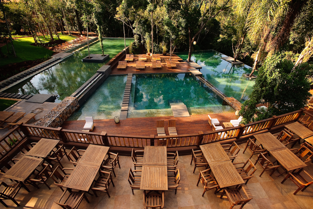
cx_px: 156
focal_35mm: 17
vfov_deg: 70.4
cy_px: 104
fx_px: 148
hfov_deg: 93.3
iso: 400
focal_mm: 17
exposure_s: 1/80
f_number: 9
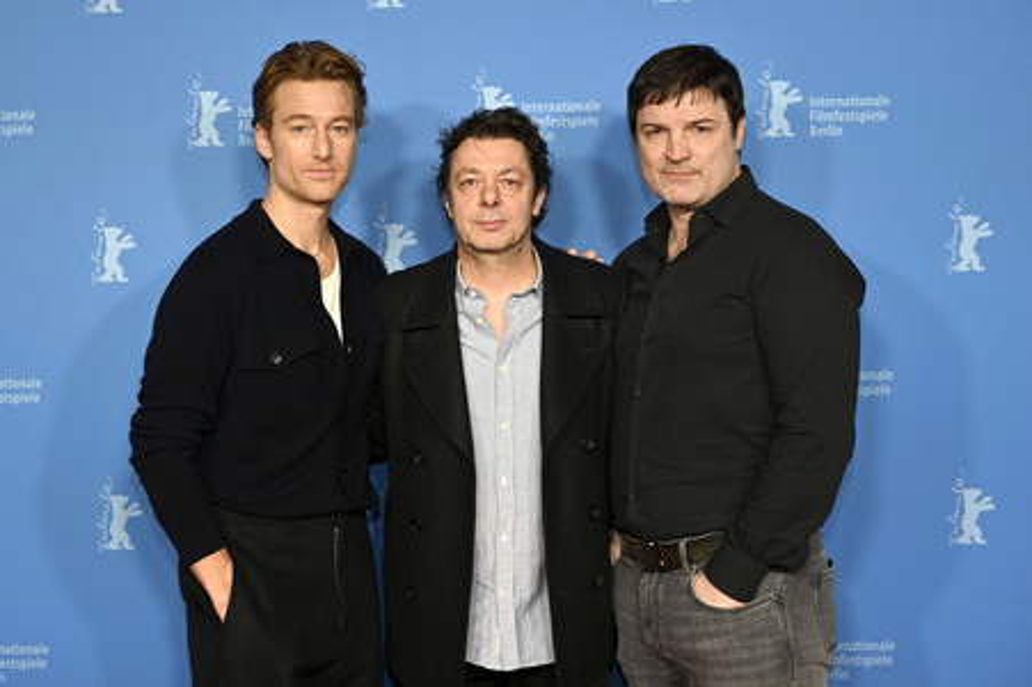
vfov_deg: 27.5
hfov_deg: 40.4
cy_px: 344
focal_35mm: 49
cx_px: 516
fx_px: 1404
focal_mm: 49
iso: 320
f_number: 2.8
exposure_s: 1/160
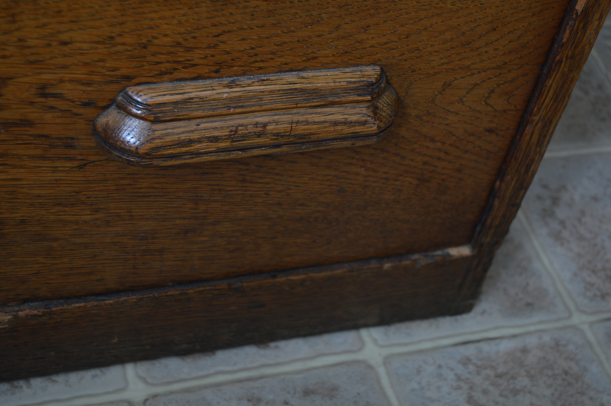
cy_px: 203
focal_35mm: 63
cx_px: 306
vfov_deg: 21.5
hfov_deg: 31.9
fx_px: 1068
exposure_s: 1/160
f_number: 5
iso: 200
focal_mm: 42
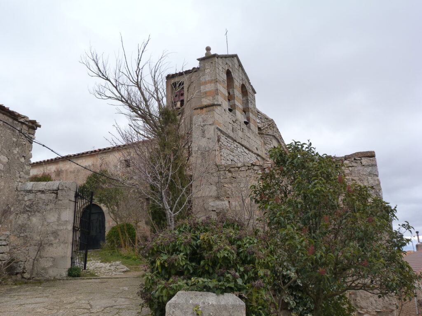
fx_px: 427
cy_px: 158
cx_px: 211
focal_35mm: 35
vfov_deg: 40.7
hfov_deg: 52.6
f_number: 4.5
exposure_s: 1/250
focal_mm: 6.3
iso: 125
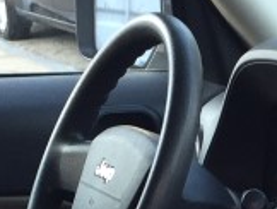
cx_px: 337
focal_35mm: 183
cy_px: 499
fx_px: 1467
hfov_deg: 10.6
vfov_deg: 7.6
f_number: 2.2
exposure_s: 1/40
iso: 40
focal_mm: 4.15
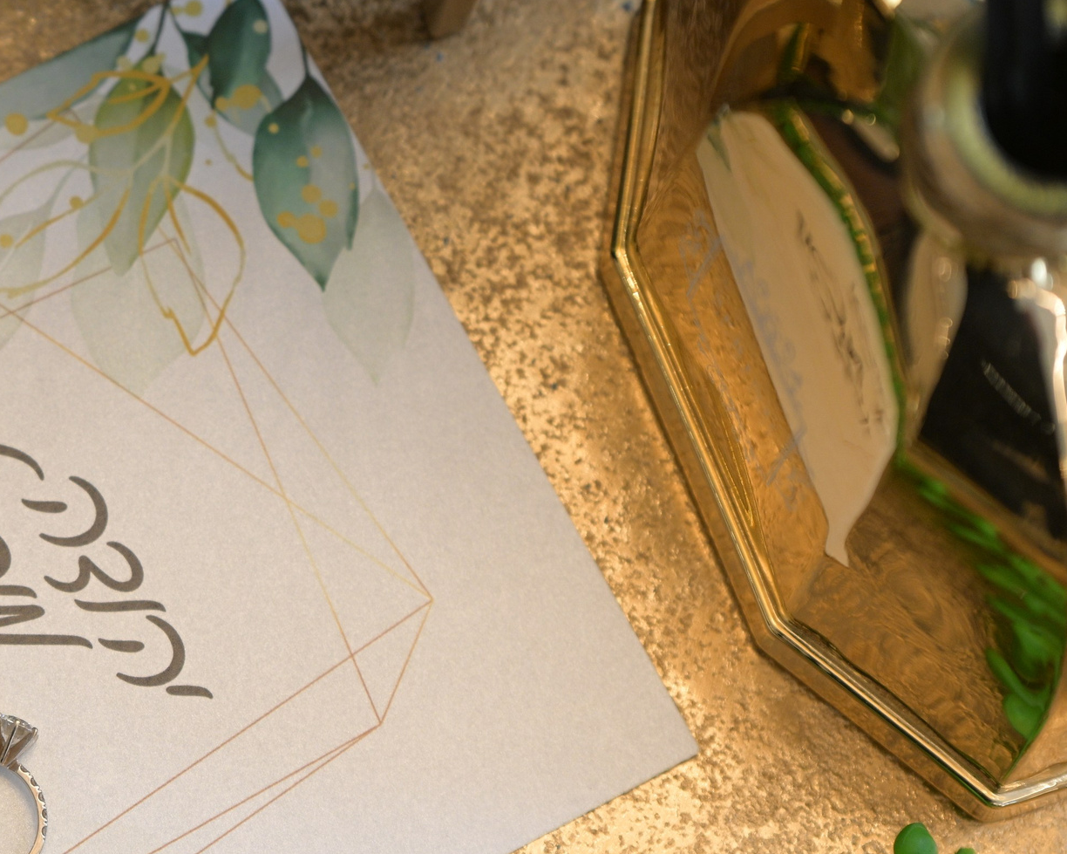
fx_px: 8368
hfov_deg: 7.3
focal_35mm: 265
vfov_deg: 5.8
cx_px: 4
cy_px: 357
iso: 640
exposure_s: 1/320
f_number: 3.5
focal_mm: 135
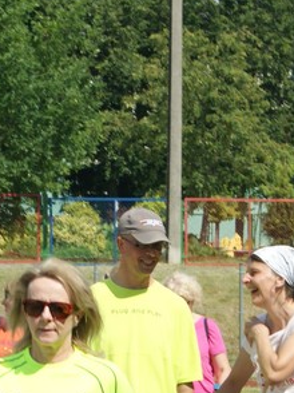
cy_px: 292
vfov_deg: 6.1
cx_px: 139
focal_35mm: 324
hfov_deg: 4.6
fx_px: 3674
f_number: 11
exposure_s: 1/125
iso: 100
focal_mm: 55
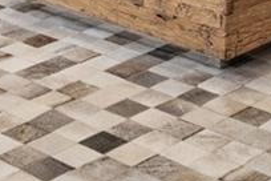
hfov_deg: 14.5
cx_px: 161
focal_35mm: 141
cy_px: -297
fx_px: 1061
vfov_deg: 8.6
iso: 320
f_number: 8
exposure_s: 1/15
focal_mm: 18
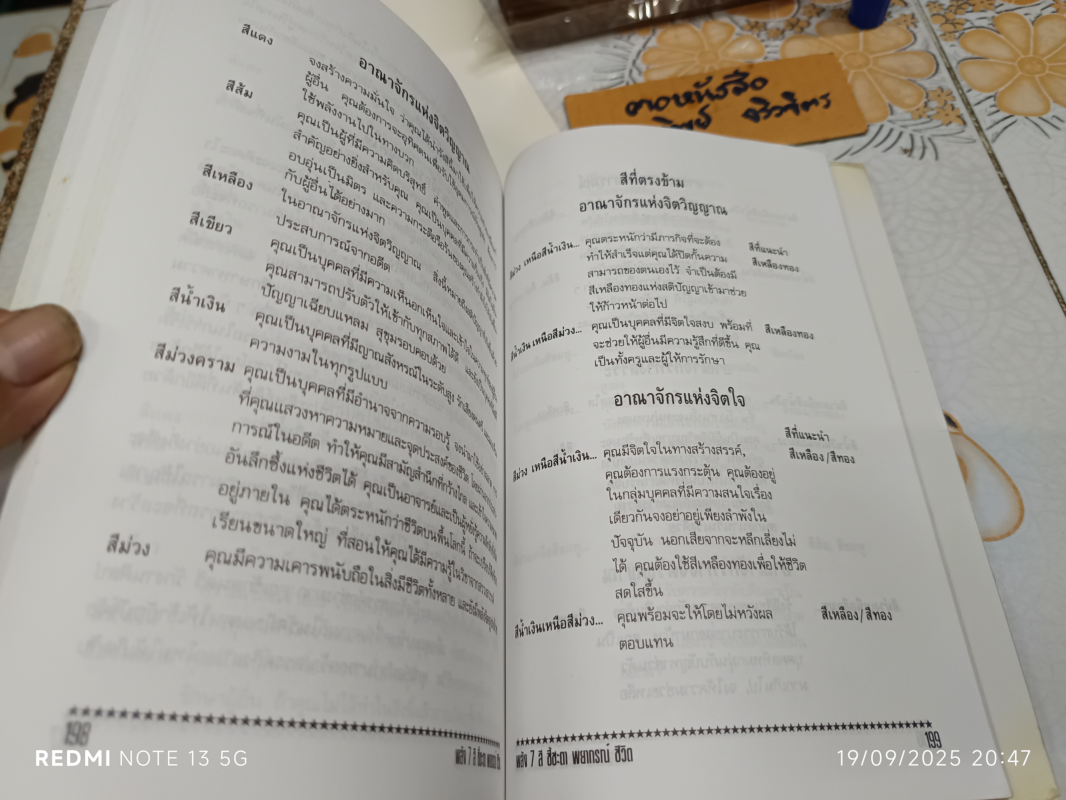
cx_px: 533
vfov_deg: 56.8
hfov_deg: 71.6
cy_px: 400
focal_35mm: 24
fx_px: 739
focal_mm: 5.31
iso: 941
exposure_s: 1/50
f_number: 1.7
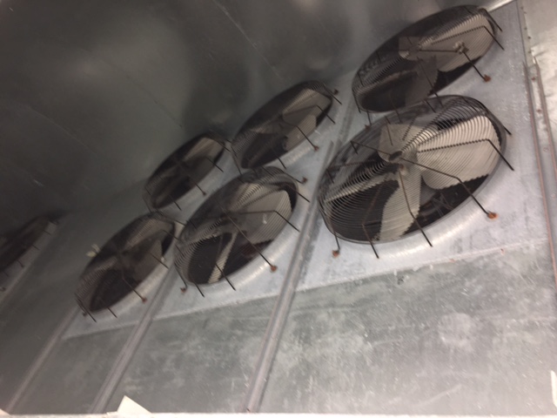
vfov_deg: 48.2
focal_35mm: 29
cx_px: 278
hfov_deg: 61.7
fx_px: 467
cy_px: 209
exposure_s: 1/30
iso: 25
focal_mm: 4.15
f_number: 2.2
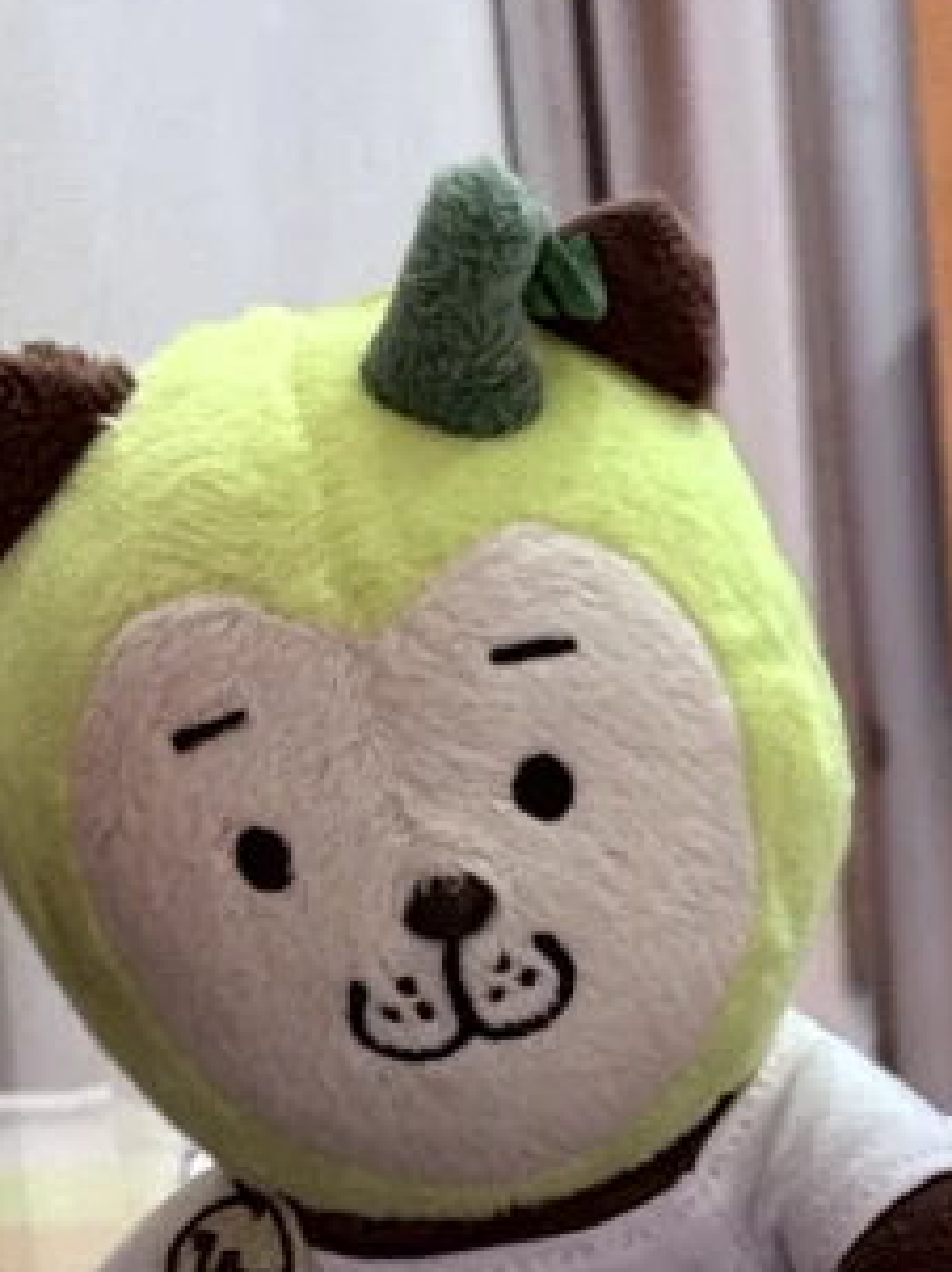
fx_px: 8409
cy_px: 2767
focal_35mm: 229
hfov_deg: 6.3
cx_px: 1891
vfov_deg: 8.1
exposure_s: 1/50
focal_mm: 6.76
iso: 200
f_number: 1.78
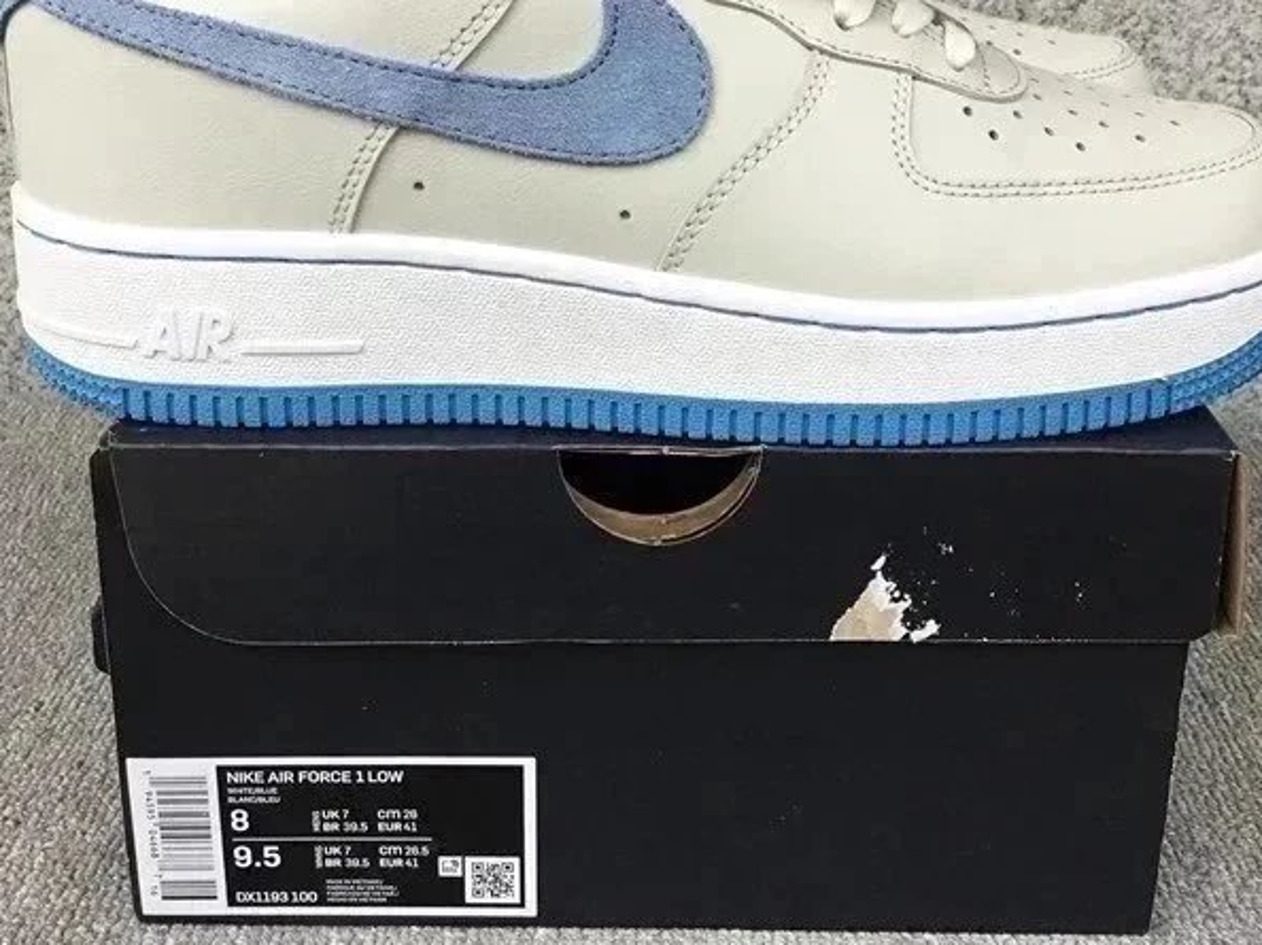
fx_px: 1713
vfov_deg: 30.6
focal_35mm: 47
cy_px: 309
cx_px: 637
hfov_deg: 40.4
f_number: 2.4
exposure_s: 1/60
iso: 25
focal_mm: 3.3
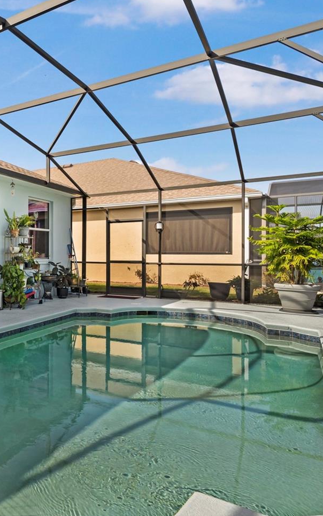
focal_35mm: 27
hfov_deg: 35.8
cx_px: -66
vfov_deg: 68.4
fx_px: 380
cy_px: 262
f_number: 8
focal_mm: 16
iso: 400
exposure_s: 1/30
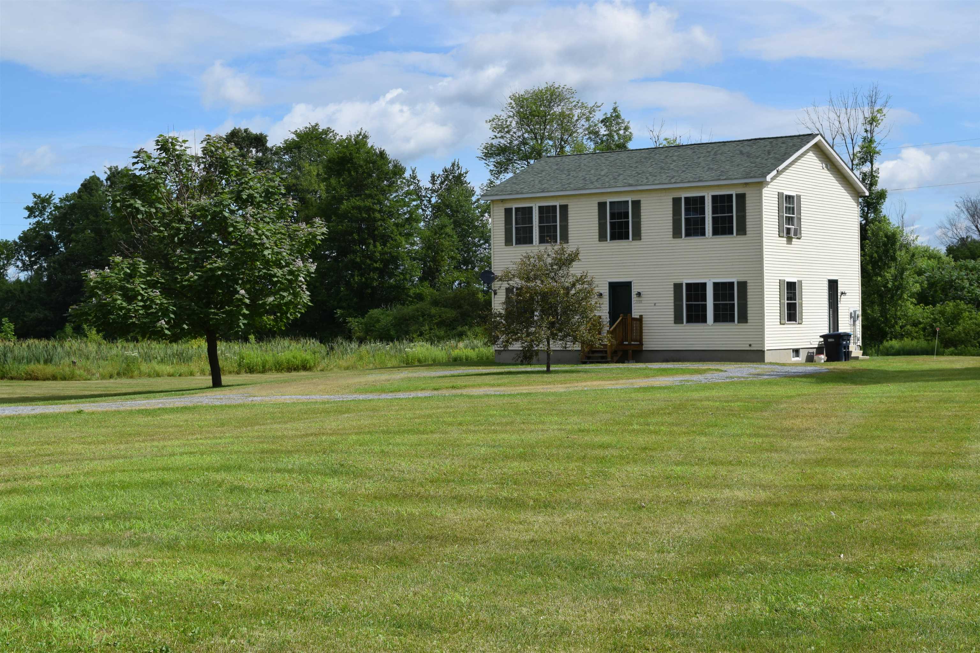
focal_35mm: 57
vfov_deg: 23.8
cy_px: 326
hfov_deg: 35.0
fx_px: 1552
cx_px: 490
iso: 200
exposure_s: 1/400
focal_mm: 38
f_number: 10
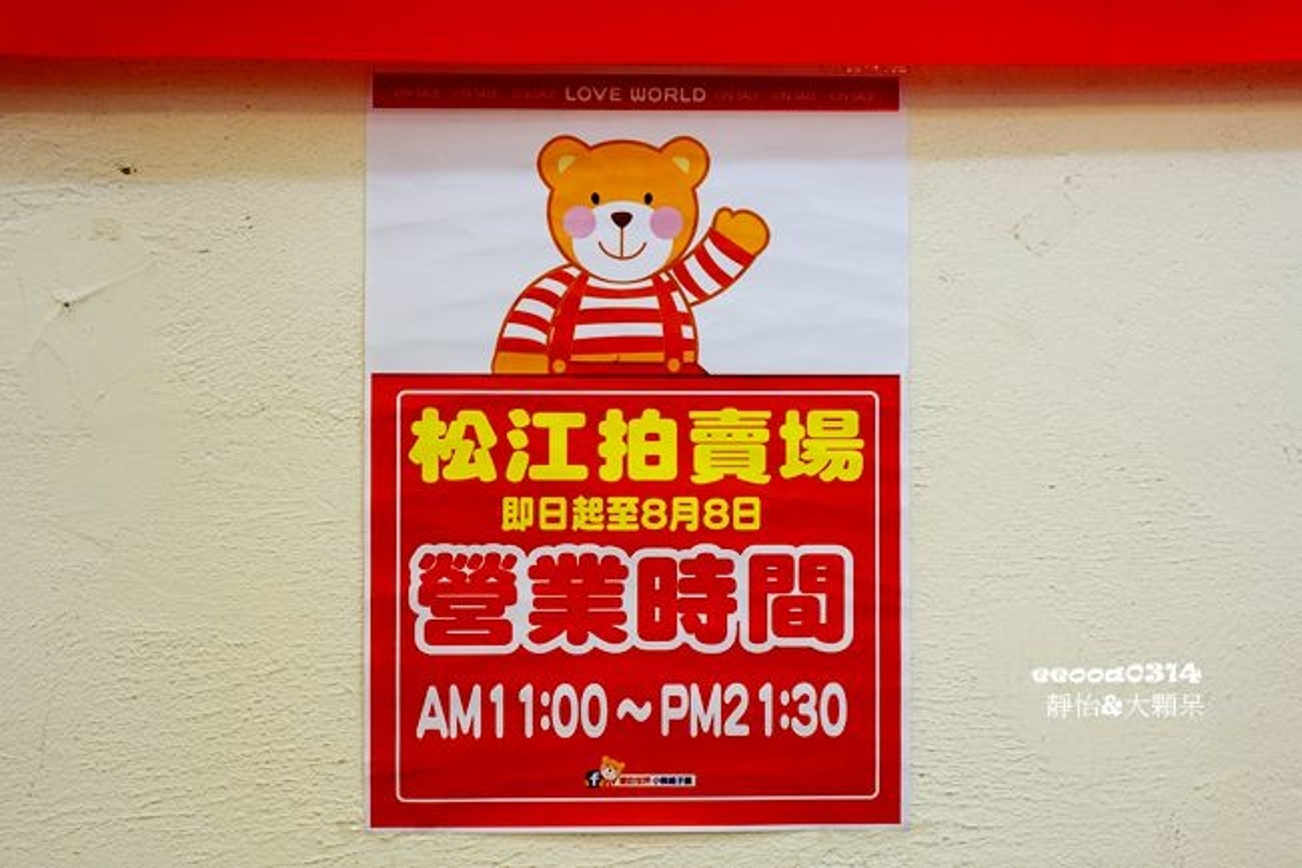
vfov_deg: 27.0
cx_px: 651
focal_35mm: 50
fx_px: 1808
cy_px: 434
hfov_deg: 39.6
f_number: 2.8
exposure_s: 1/50
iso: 250
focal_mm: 18.3
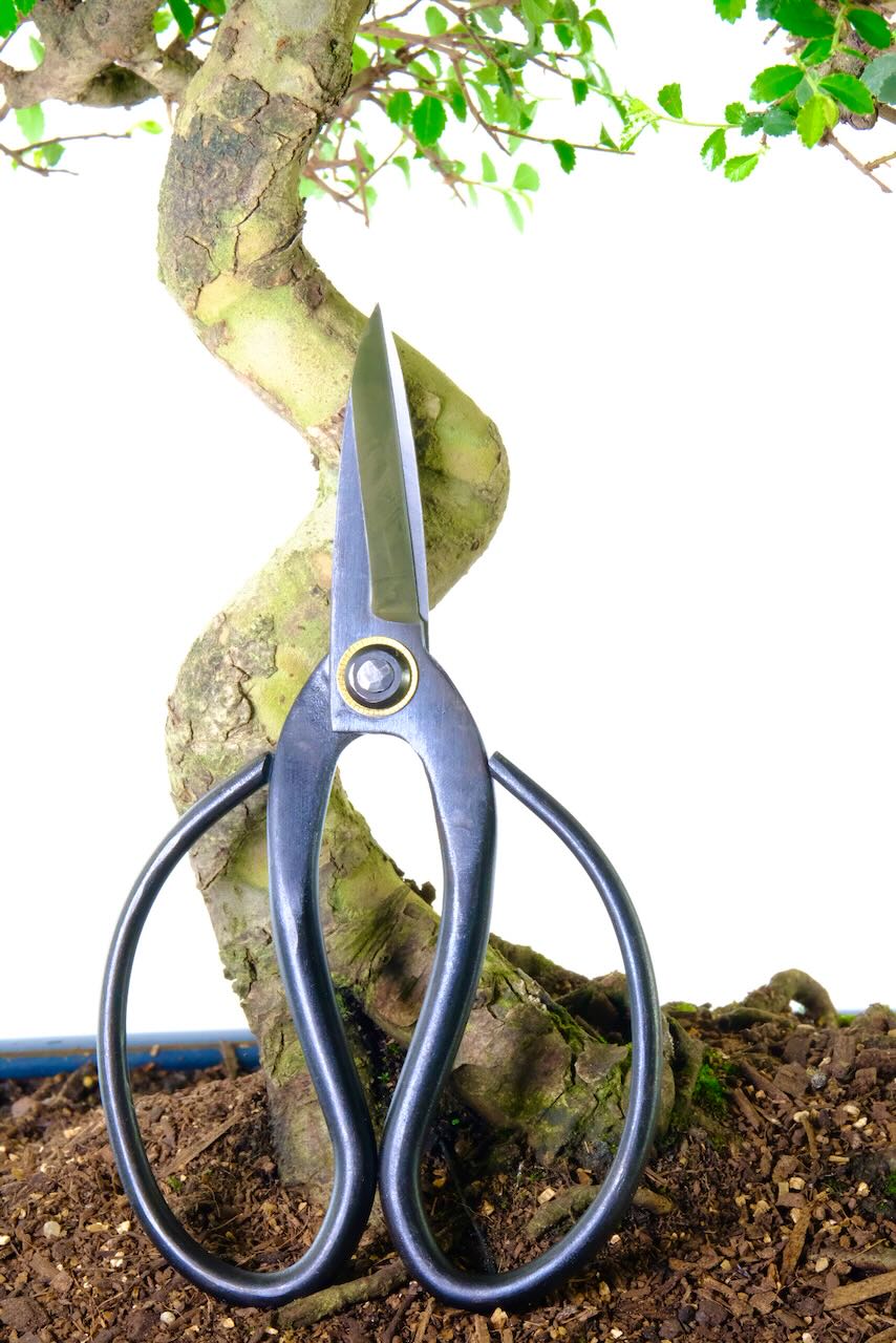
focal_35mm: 183
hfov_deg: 7.5
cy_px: 672
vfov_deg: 11.2
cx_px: 448
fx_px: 6828
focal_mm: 121.8
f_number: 18
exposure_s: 1/8
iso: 3200
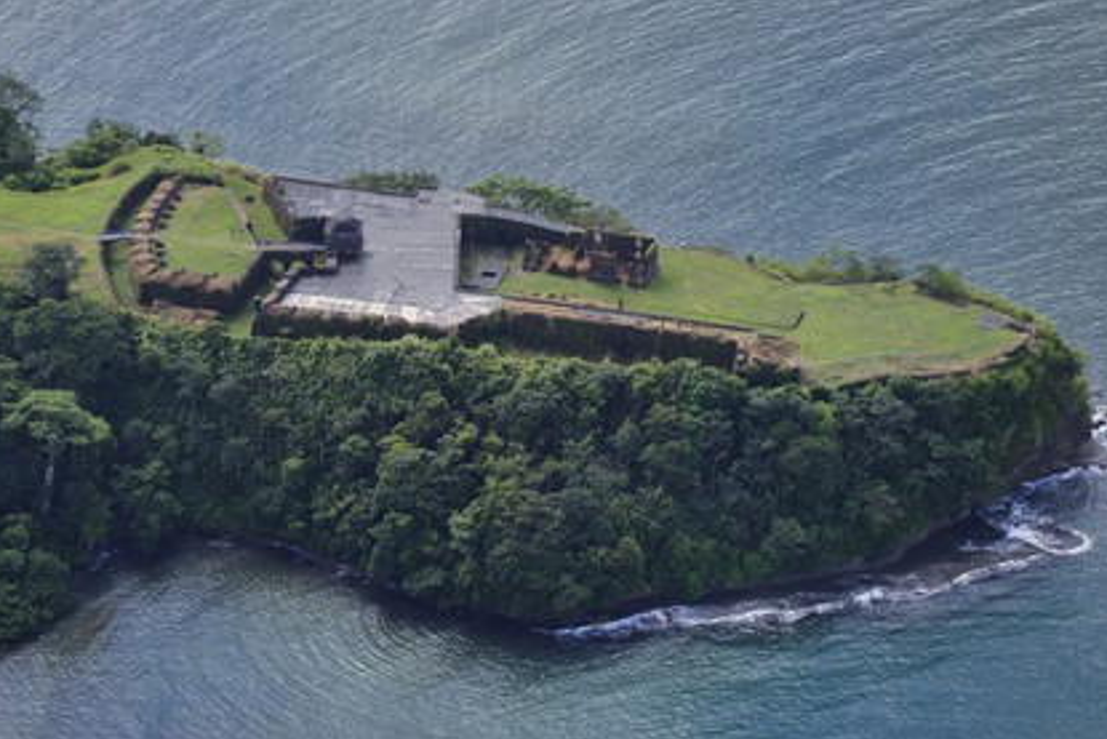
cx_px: 549
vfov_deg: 8.2
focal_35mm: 167
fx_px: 5137
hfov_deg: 12.3
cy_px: 368
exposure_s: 1/1250
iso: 200
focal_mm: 165
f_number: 2.8
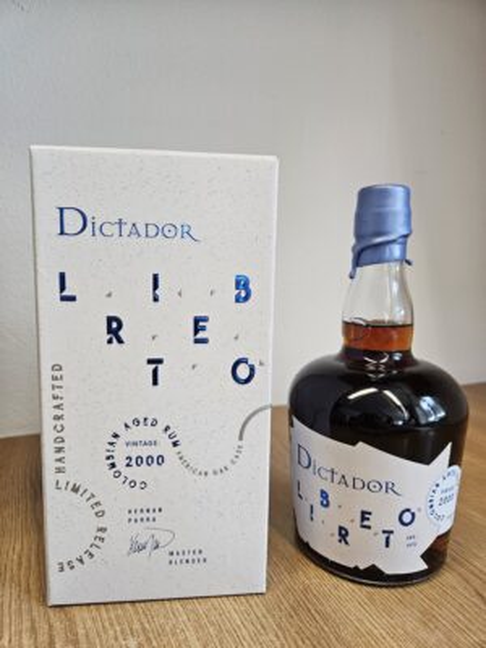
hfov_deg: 58.9
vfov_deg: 73.9
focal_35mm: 23
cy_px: 324
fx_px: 431
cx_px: 243
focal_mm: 5.4
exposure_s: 1/100
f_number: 1.8
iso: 100
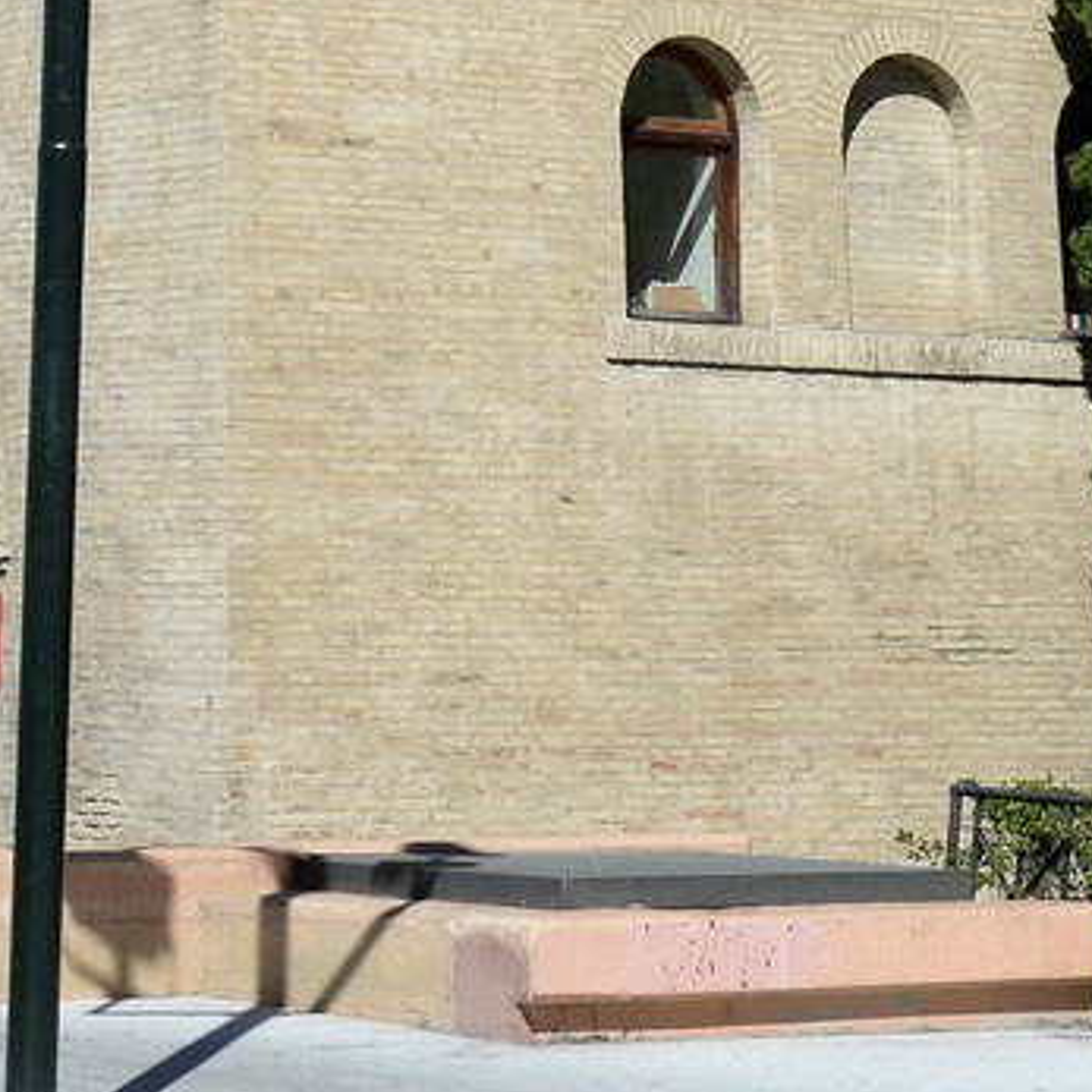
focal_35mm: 149
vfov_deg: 10.6
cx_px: 441
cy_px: -1174
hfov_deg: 11.7
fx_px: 5318
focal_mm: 38
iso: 100
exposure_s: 1/400
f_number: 8
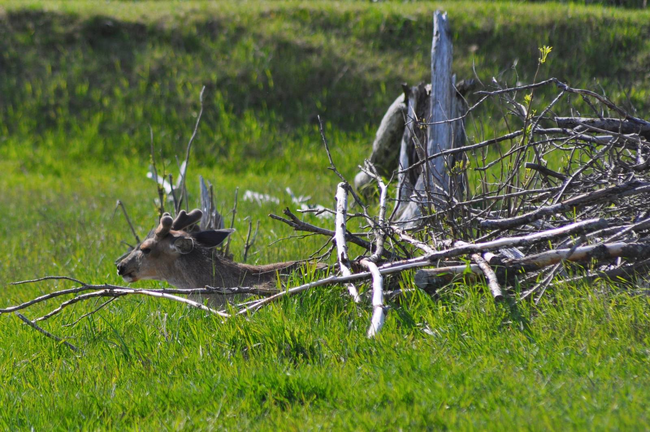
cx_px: 325
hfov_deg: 4.6
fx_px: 8116
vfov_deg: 3.0
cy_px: 216
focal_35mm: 450
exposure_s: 1/1600
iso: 400
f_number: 6.3
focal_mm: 300
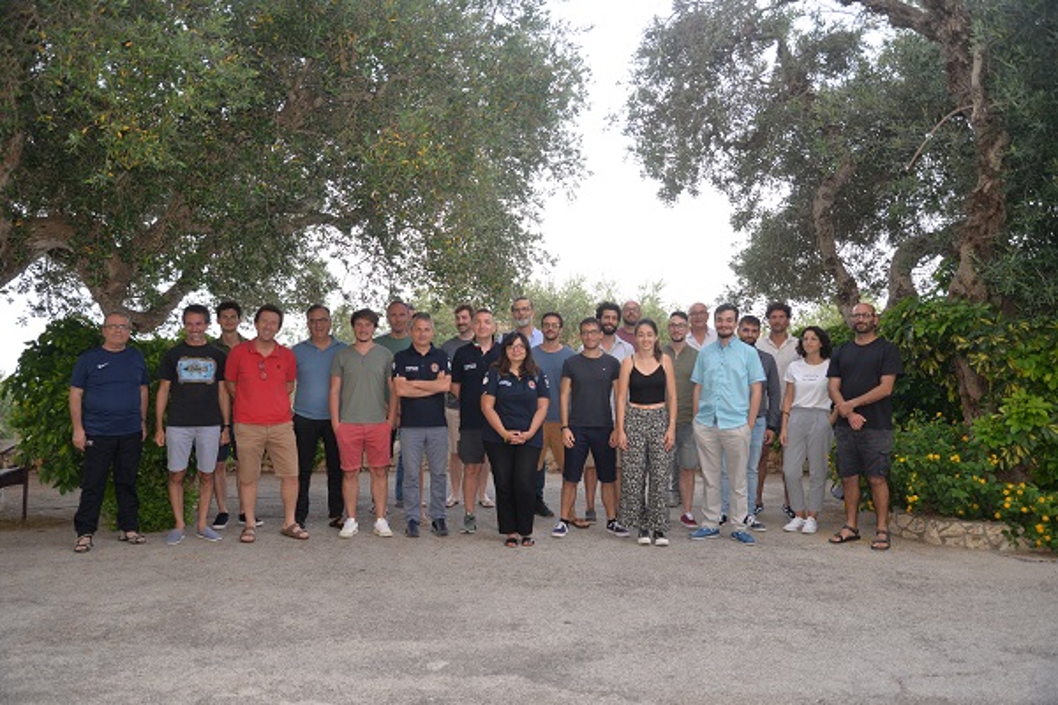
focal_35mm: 31
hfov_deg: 60.3
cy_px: 352
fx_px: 911
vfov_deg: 42.3
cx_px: 529
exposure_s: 1/200
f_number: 4
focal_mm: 31
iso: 180
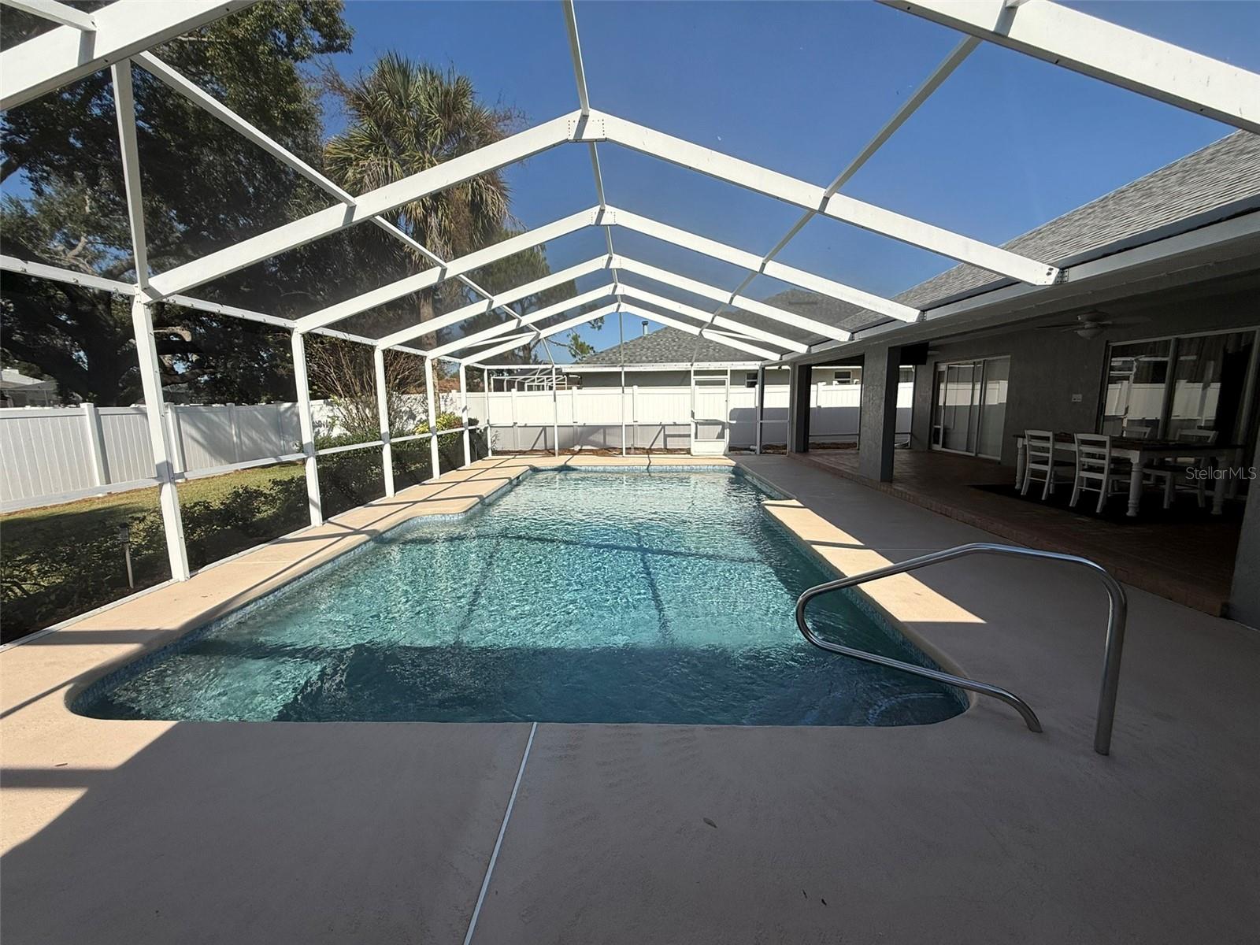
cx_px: 630
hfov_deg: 102.1
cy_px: 472
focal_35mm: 14
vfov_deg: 85.7
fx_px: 510
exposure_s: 1/2165
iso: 50
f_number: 2.2
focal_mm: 2.22
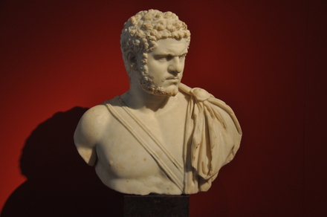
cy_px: 108
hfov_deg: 37.9
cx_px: 164
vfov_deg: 25.7
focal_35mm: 52
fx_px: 476
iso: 500
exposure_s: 1/60
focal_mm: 35
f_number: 4.2
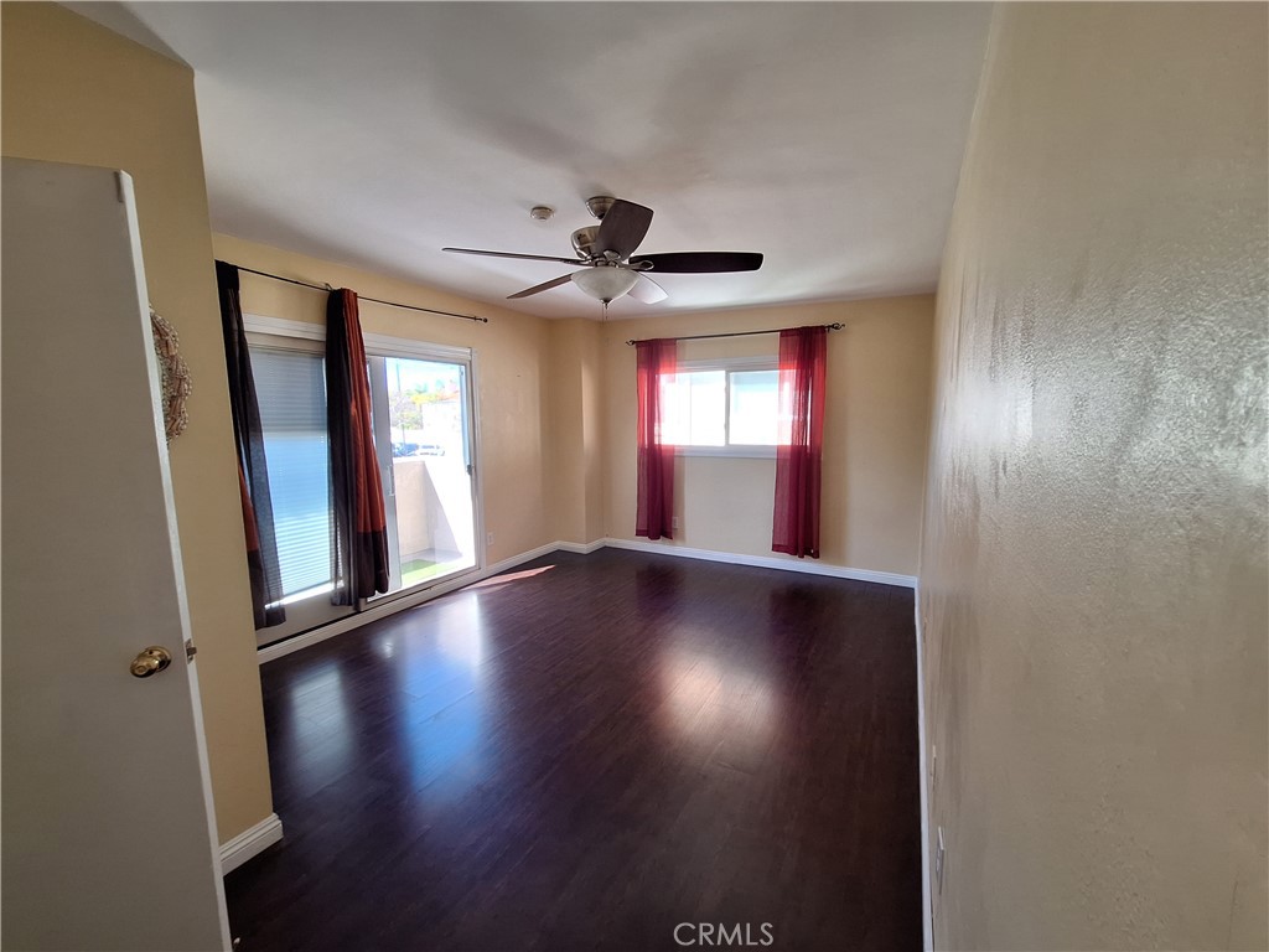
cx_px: 634
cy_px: 476
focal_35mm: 13
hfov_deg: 106.2
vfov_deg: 89.9
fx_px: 477
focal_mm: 1.74
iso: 64
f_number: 2.2
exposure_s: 1/50
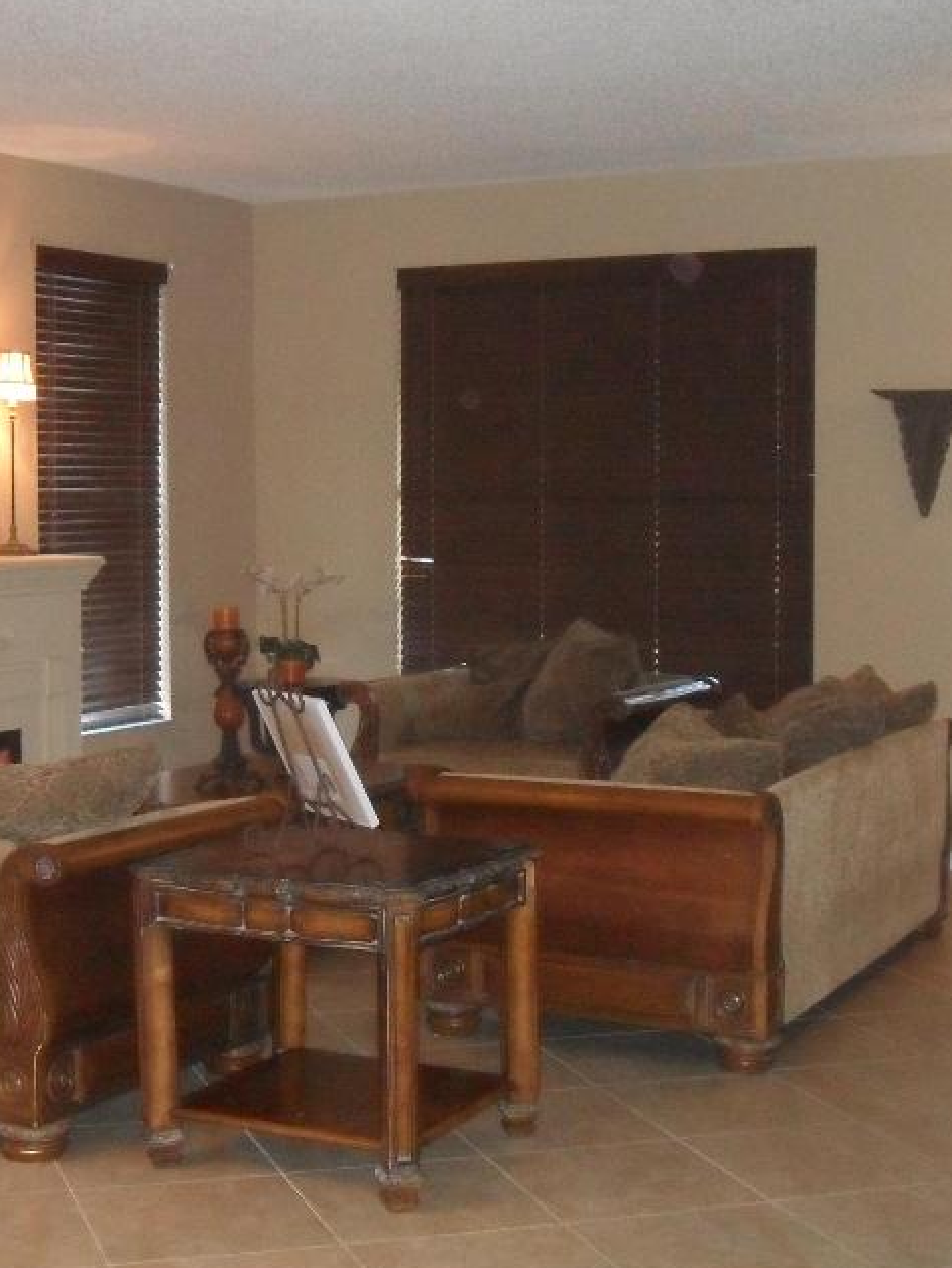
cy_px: 653
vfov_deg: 33.8
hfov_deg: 25.5
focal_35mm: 57
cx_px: 305
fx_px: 2089
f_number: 2.8
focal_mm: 6.2
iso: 400
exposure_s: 1/45
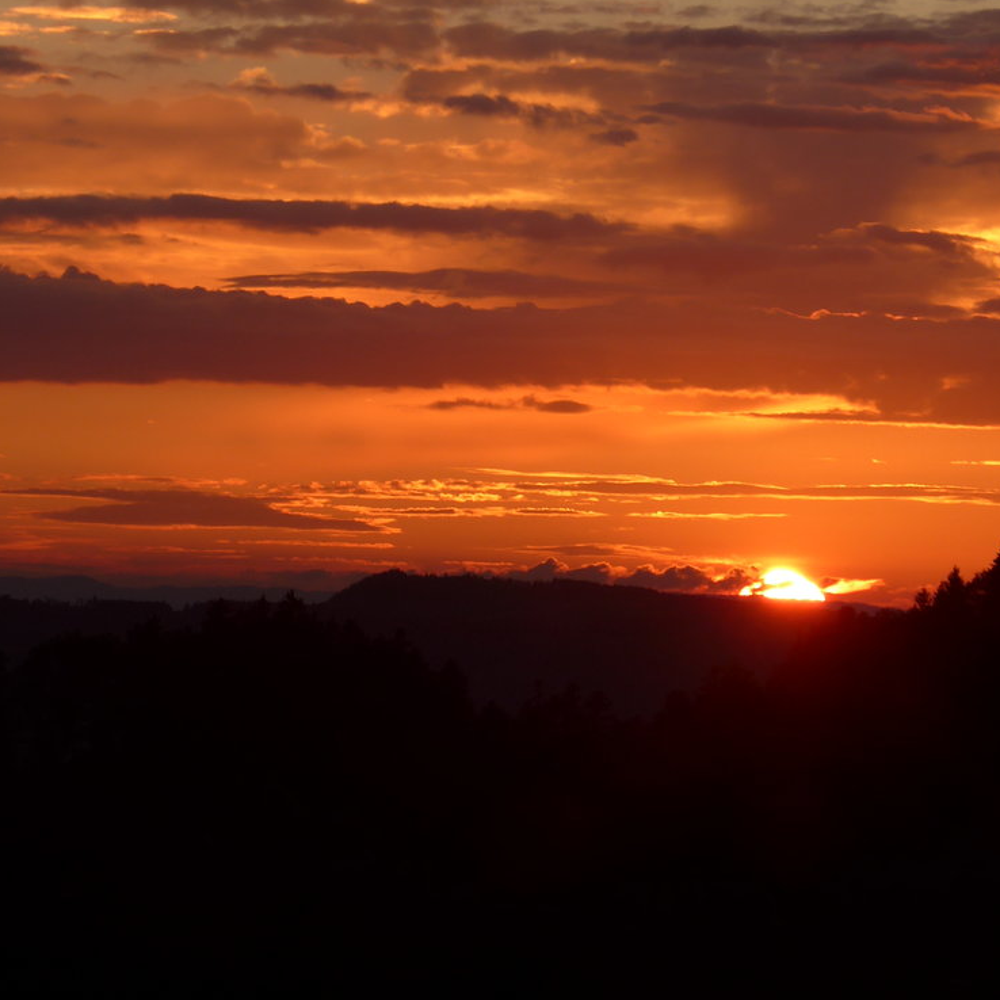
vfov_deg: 5.5
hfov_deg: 5.5
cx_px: 570
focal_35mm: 319
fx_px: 10426
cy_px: 397
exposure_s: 1/160
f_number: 5.9
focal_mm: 42.8
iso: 80
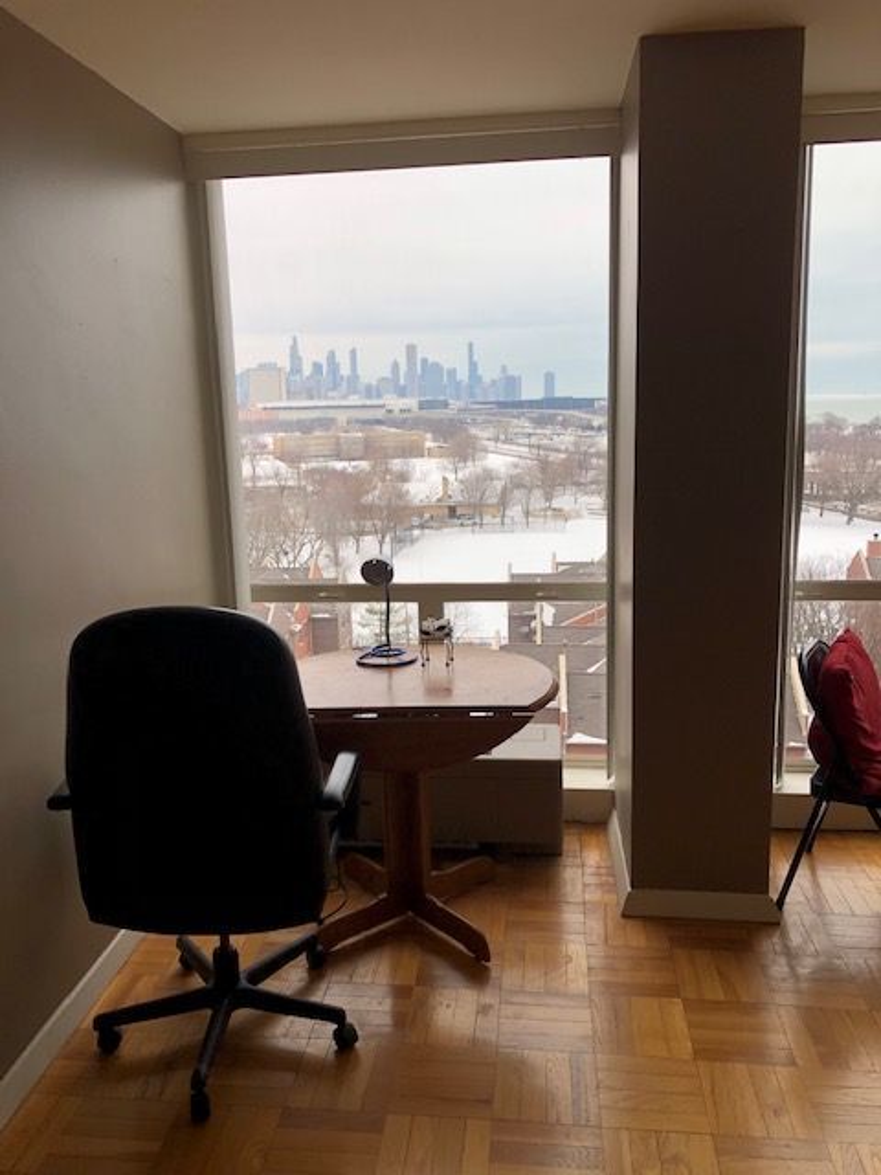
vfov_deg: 63.4
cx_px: 440
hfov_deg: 49.7
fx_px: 950
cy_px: 588
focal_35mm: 28
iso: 20
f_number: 1.8
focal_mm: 3.99
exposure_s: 1/296
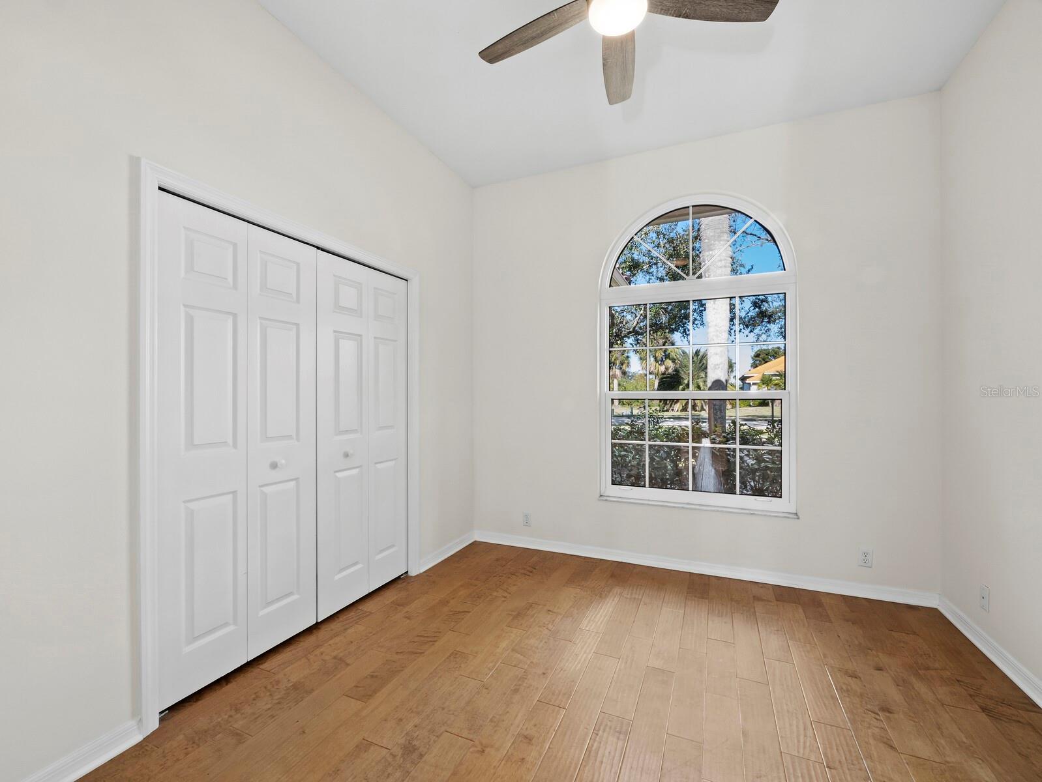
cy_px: 391
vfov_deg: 85.7
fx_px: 422
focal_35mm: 14
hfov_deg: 102.0
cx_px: 521
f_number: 13
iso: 320
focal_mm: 7
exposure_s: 1/1.67
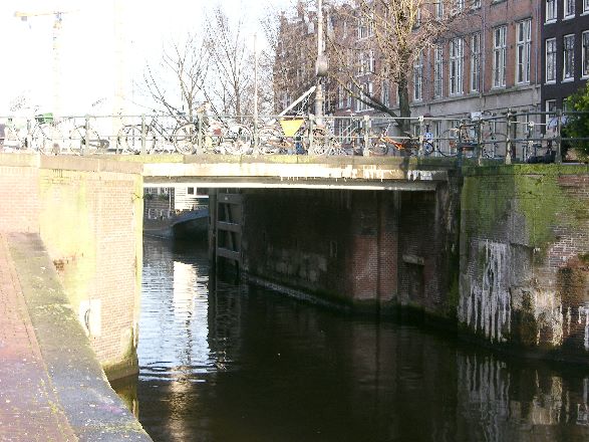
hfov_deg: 27.8
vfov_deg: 21.0
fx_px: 1191
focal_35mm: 70
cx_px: 294
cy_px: 221
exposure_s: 1/42.3
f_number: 5.9
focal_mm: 17.8
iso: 50
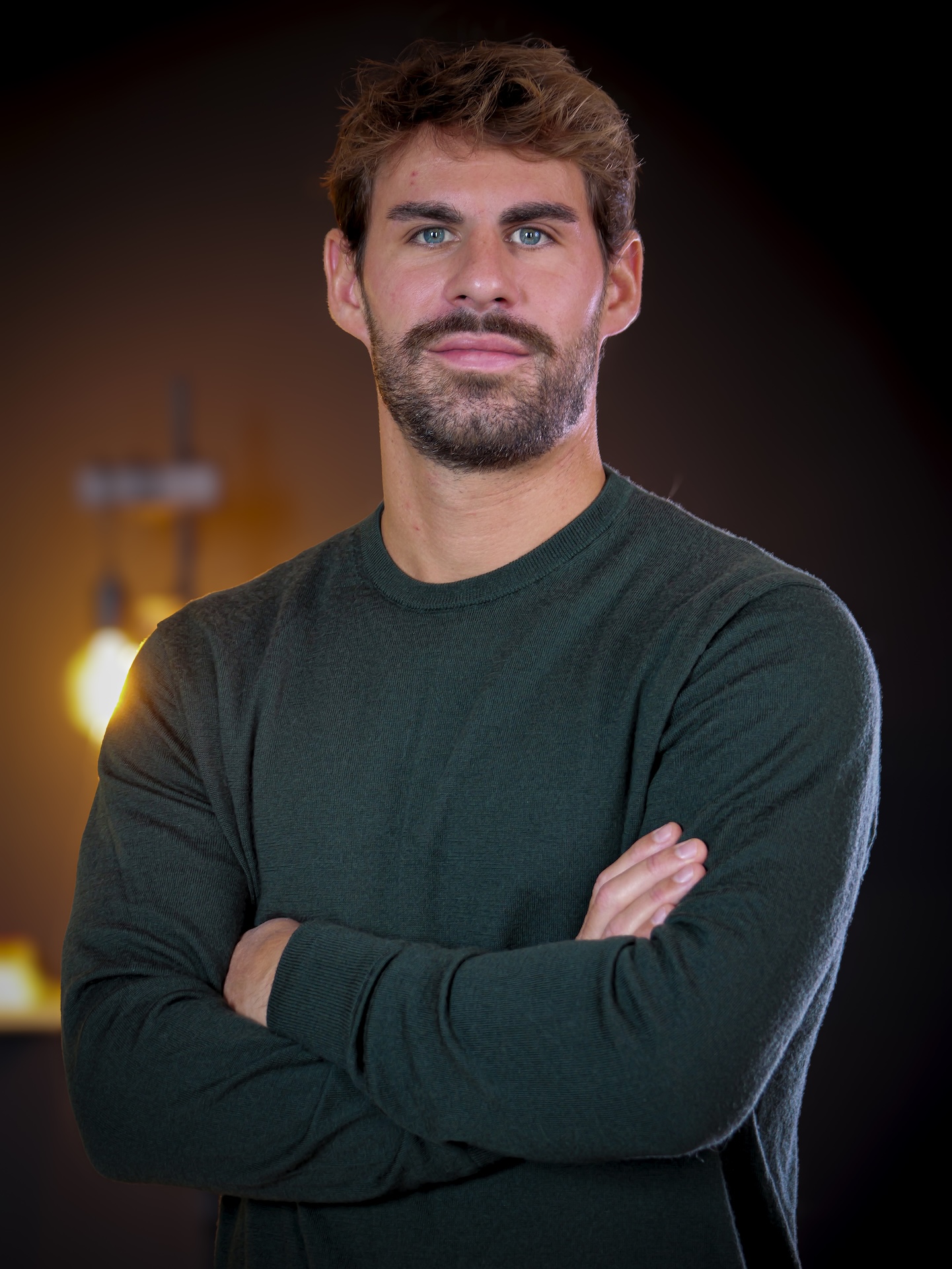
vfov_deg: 17.6
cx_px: 476
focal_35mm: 112
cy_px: 634
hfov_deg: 13.2
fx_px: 4105
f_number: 3
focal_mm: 56
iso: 400
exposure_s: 1/15
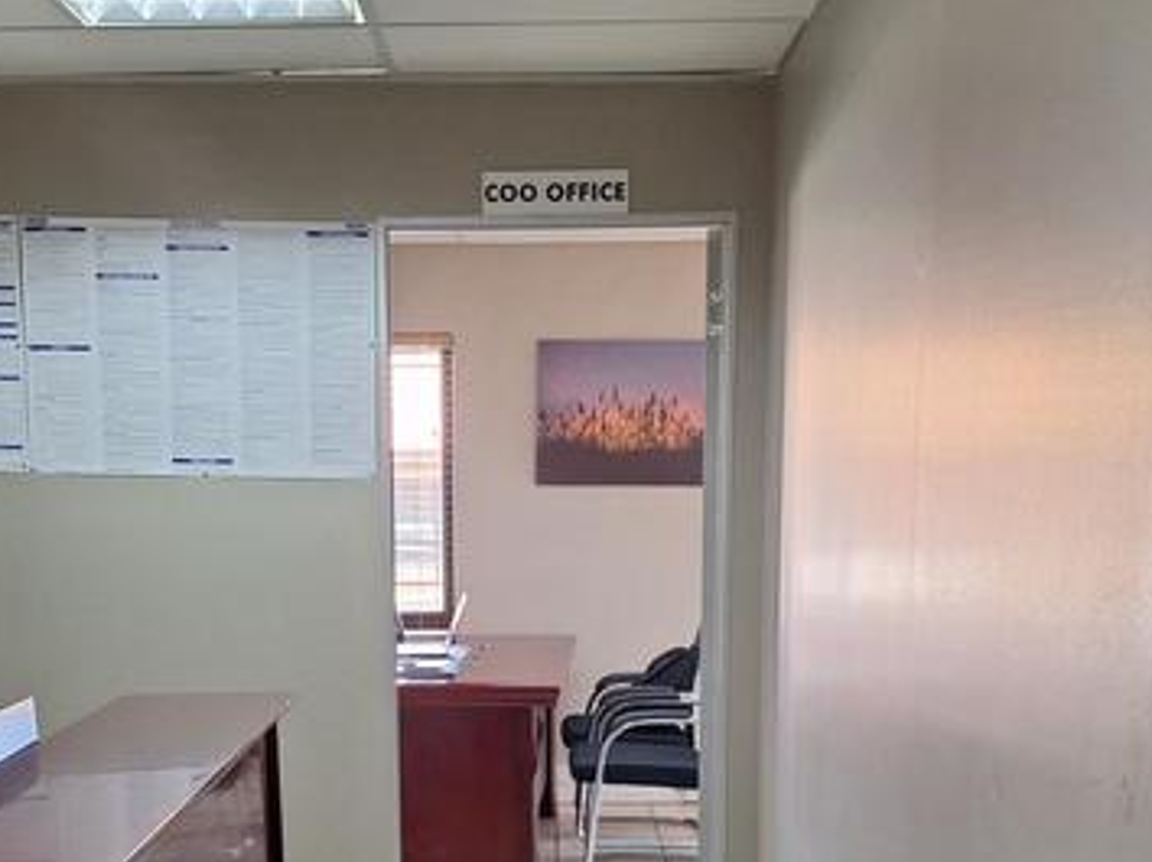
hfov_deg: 36.8
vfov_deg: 27.1
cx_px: 498
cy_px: 761
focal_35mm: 52
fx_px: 1729
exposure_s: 1/50
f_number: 1.8
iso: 100
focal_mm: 5.54
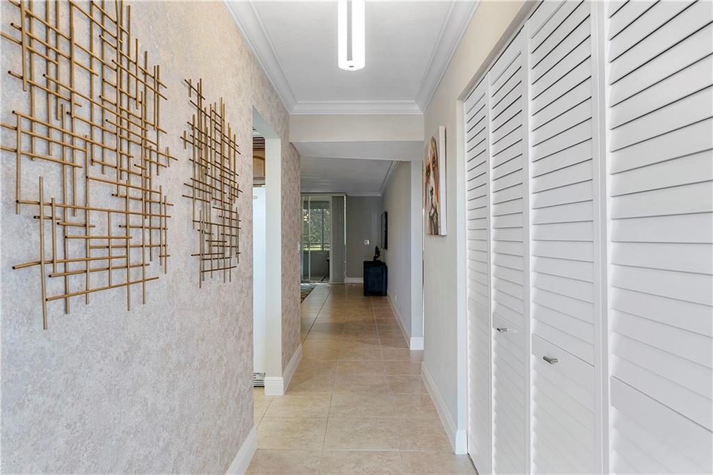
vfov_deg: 59.5
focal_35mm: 21
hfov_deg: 81.2
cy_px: 238
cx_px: 356
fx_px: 416
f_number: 11
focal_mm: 14
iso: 160
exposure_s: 1/4
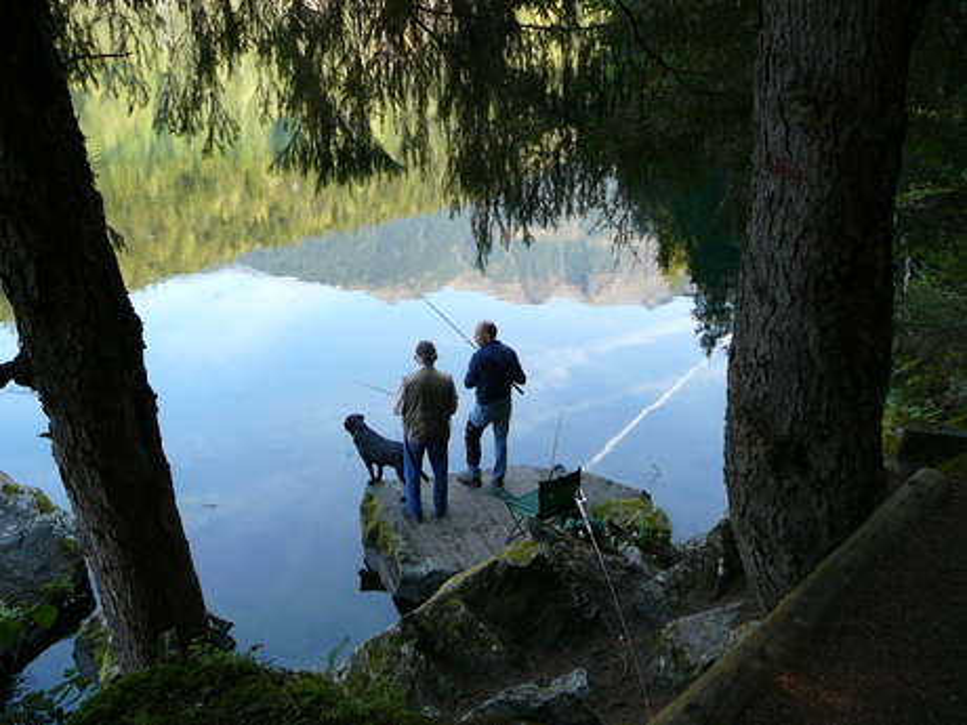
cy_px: 362
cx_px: 484
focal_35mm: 35
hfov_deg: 52.6
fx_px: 978
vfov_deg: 40.7
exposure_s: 1/60
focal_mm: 5.2
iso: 80
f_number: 2.8
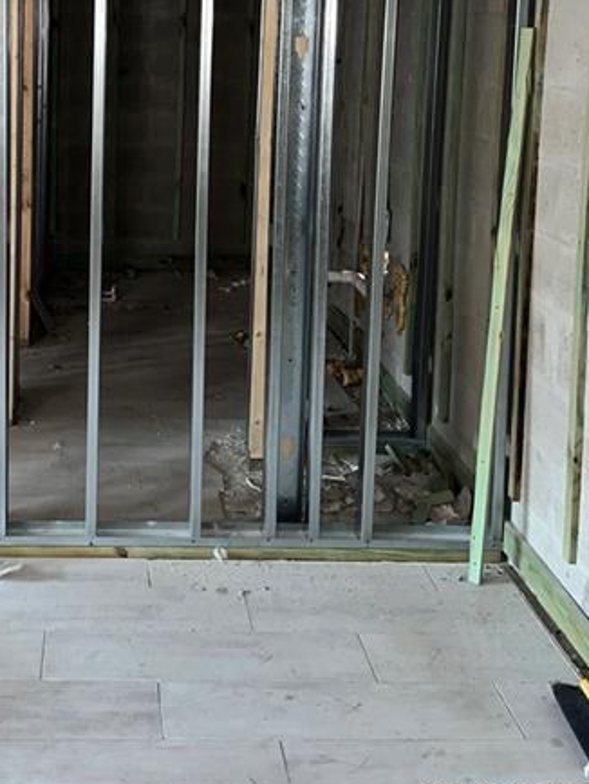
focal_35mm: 46
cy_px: 128
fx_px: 1043
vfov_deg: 39.2
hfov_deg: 31.0
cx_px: 143
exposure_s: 1/11
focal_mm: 5.1
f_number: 1.6
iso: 100
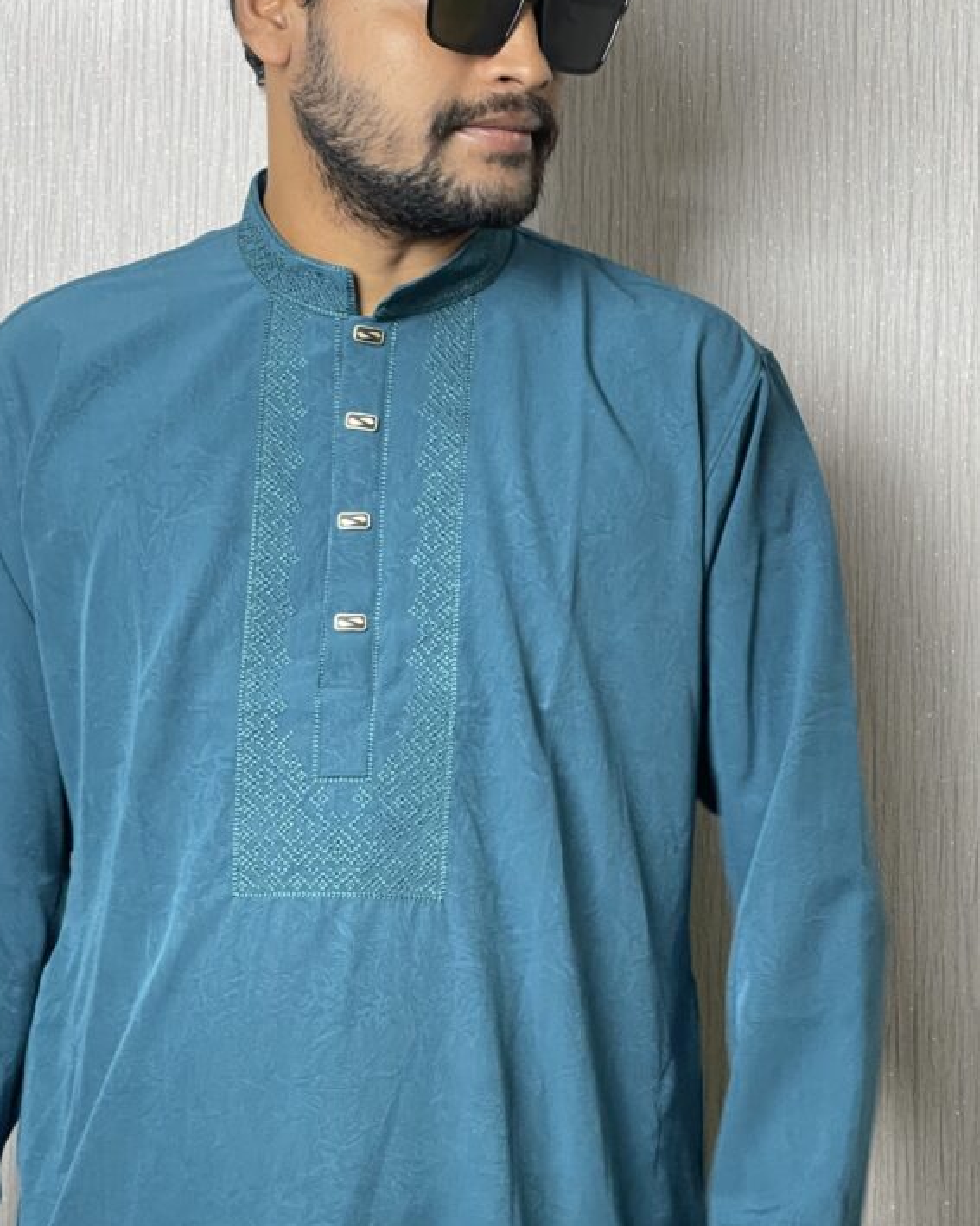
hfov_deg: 16.4
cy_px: 591
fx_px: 3409
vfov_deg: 20.4
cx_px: 498
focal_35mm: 94
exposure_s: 1/51
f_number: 2.2
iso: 125
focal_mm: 7.5
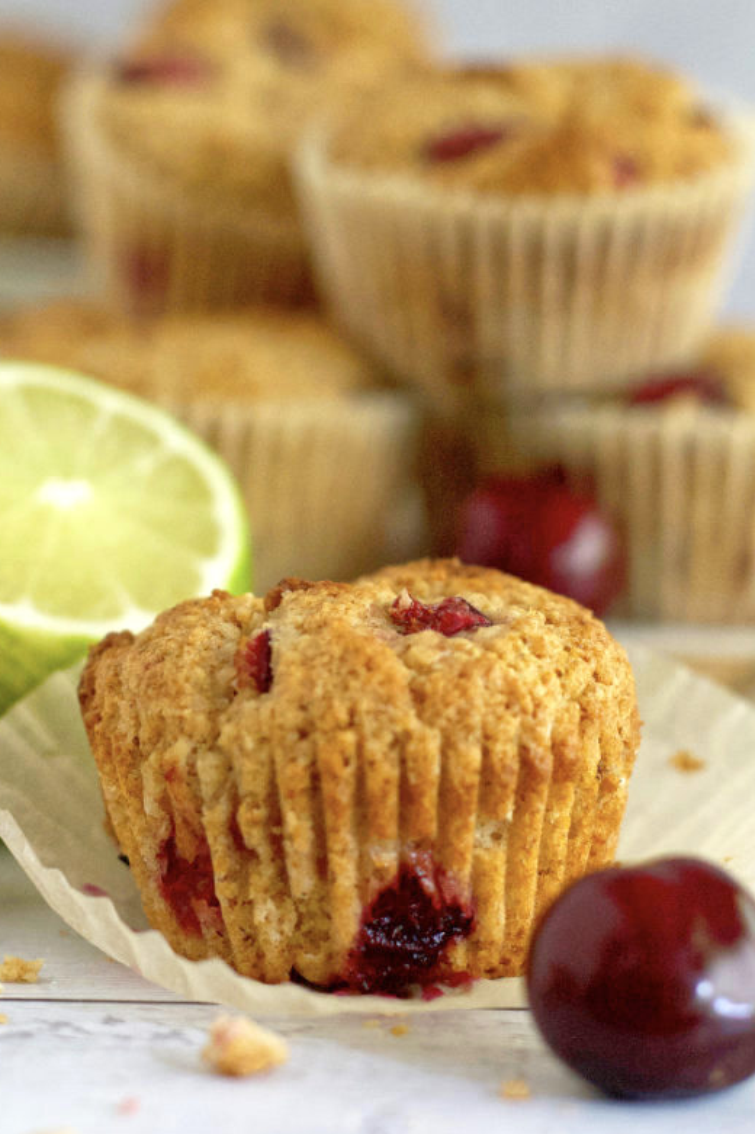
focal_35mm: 98
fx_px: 3085
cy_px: 566
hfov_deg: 13.9
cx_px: 298
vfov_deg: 20.8
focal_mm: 50
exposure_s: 1/50
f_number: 2.8
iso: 800
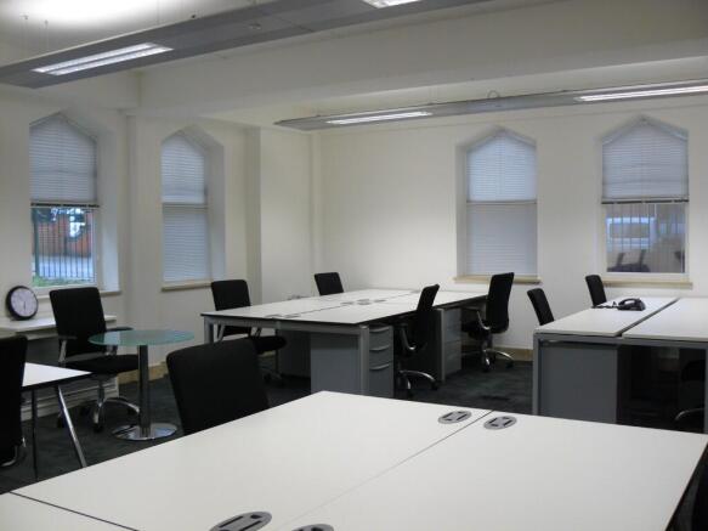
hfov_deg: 51.4
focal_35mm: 36
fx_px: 736
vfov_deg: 39.6
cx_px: 354
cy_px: 266
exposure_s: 1/30
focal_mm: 6
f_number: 2.8
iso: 125
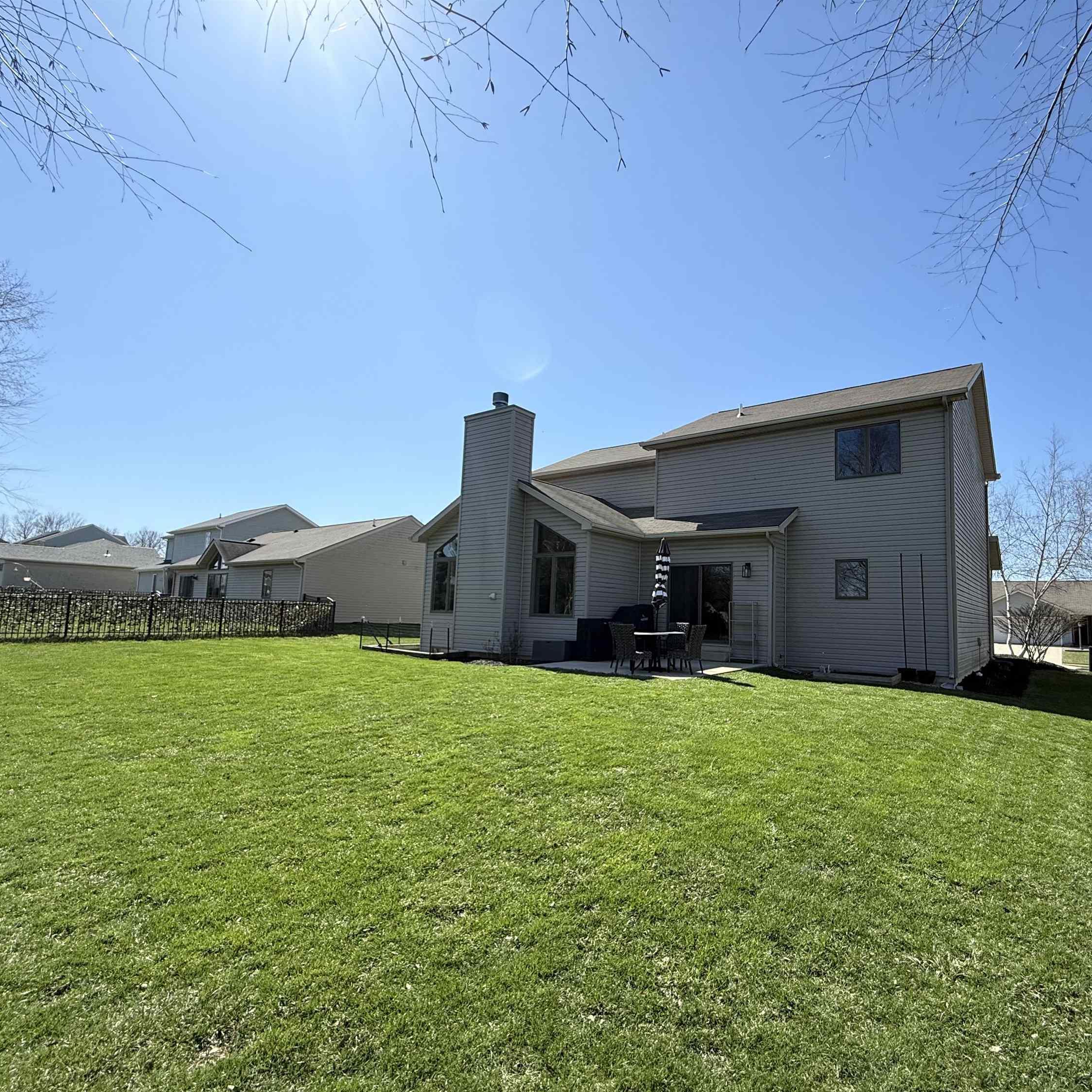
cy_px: 562
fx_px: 607
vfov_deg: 83.9
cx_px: 639
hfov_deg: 83.2
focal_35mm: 17
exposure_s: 1/1901
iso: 50
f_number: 2.2
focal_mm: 2.22
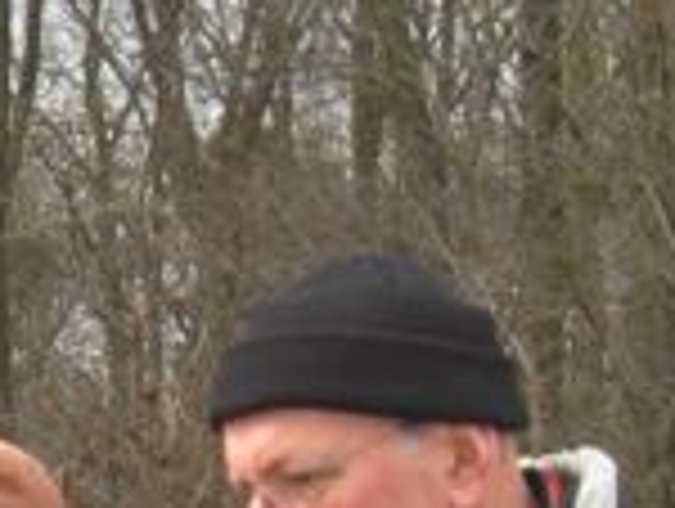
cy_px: 598
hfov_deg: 12.8
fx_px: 2910
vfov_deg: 9.9
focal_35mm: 149
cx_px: -230
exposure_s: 1/161
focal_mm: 5.9
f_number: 3.8
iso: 89
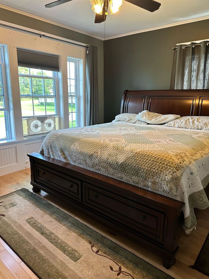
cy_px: 140
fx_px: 193
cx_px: 104
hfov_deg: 56.8
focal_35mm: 24
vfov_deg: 71.6
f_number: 1.78
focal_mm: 6.86
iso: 160
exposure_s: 1/60
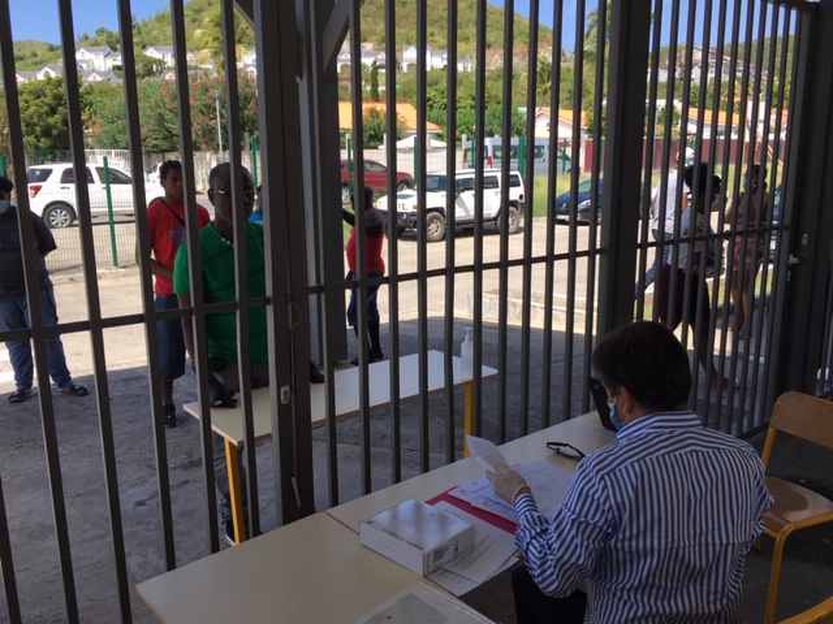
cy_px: 312
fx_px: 698
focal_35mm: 29
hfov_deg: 61.7
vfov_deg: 48.2
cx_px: 416
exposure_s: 1/769
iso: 25
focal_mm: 4.15
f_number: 2.2
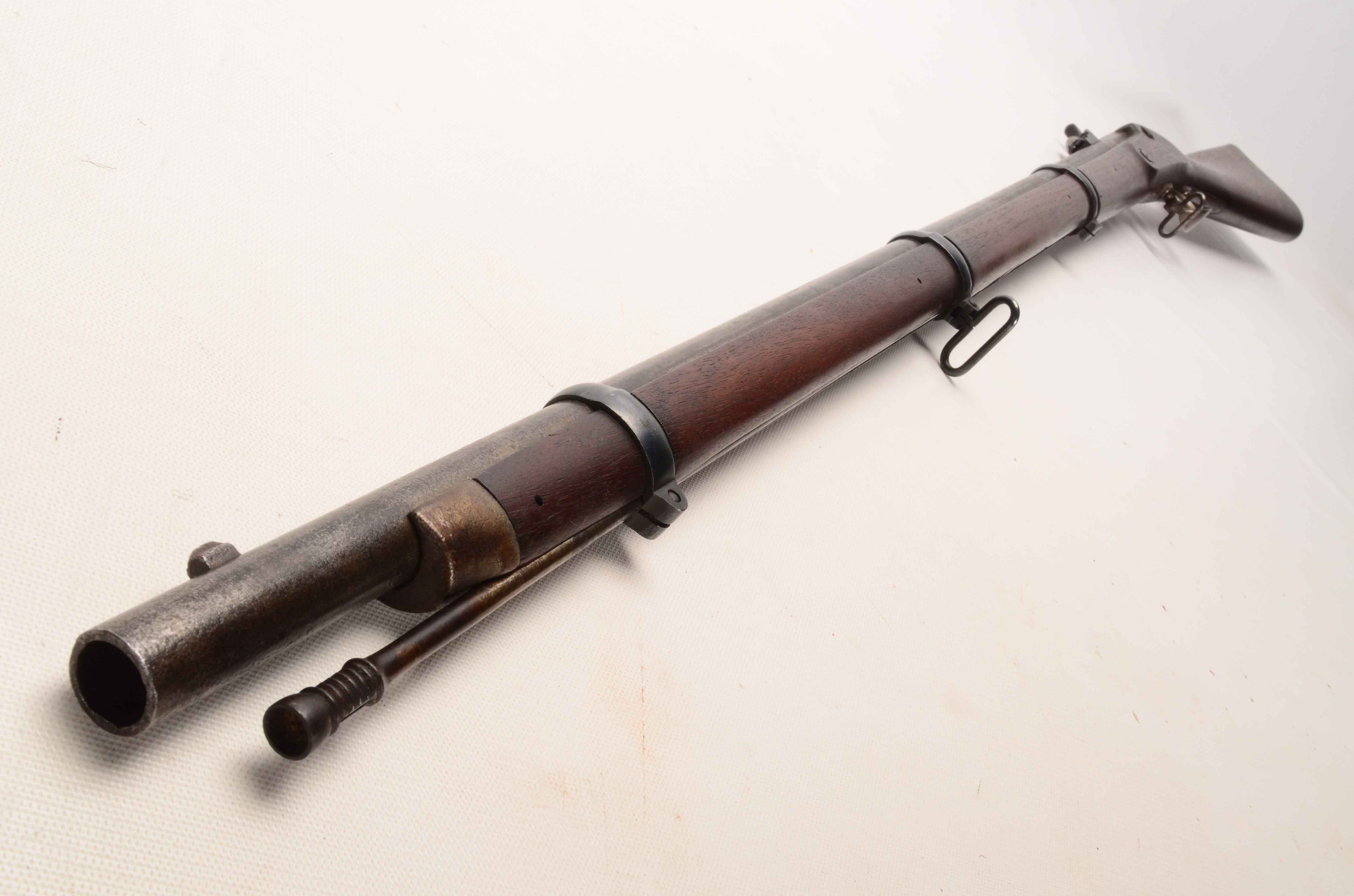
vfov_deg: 32.9
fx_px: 1520
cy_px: 448
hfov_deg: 48.0
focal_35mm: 40
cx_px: 677
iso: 400
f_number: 25
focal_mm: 27
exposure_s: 1/160
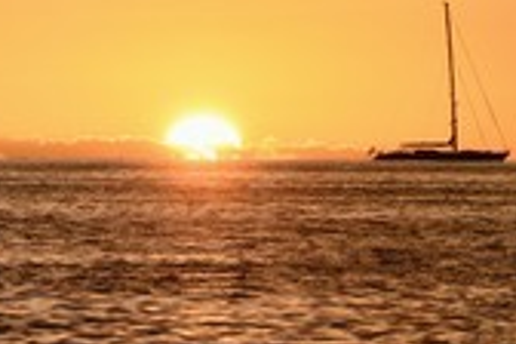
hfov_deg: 4.1
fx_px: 7166
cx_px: 58
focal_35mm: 500
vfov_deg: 2.7
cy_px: 28
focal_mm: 200
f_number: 22
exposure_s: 1/250
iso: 800
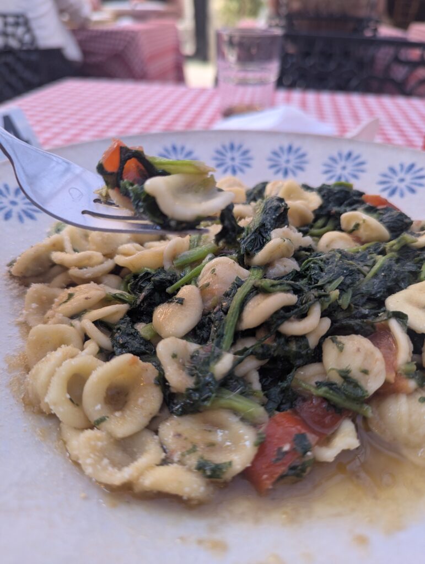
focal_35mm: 24
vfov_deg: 71.5
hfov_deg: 56.9
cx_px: 212
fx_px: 392
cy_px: 282
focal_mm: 6.81
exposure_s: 1/39.6
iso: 79
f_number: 1.85
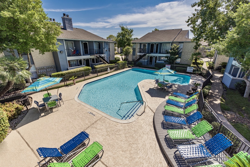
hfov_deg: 104.2
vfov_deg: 81.3
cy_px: 84
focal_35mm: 14
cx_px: 125
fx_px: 97
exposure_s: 1/320
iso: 64
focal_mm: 14
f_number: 10
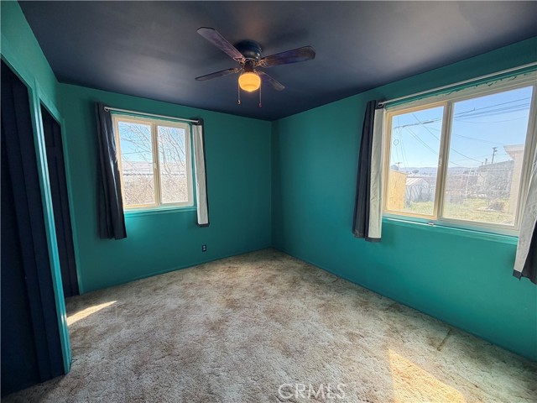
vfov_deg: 85.7
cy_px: 202
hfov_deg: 102.1
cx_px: 268
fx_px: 217
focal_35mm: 14
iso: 160
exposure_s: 1/121
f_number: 2.2
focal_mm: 2.22
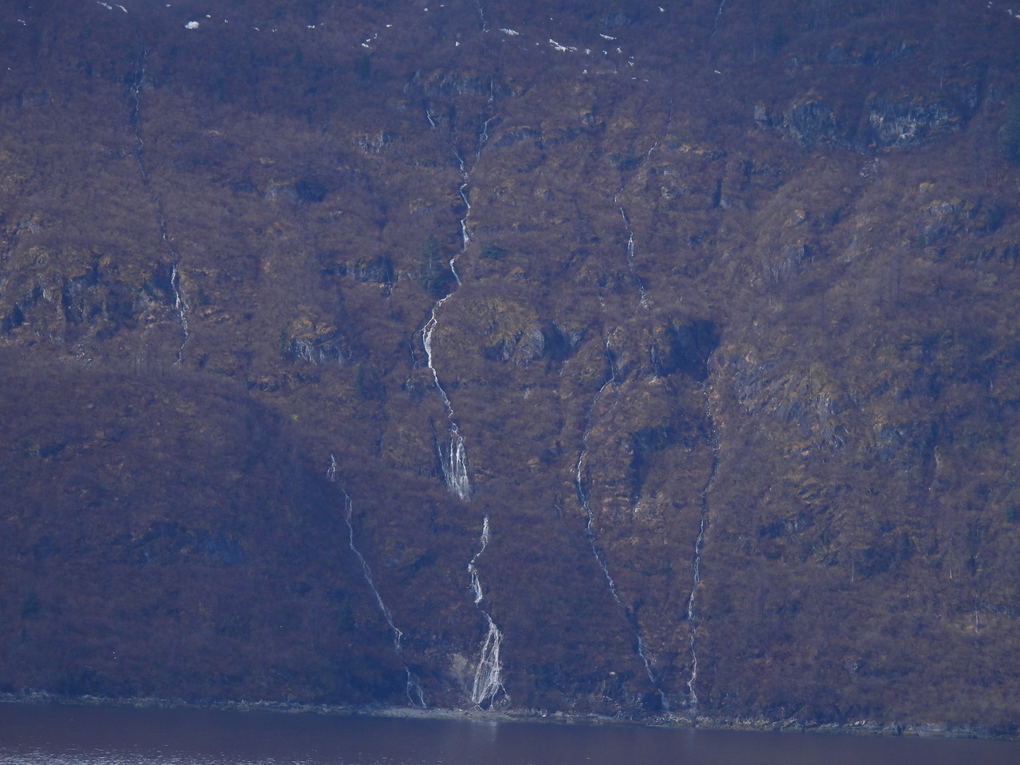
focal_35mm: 650
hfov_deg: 3.1
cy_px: 382
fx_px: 19153
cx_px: 510
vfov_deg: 2.3
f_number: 5.6
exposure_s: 1/500
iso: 125
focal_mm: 116
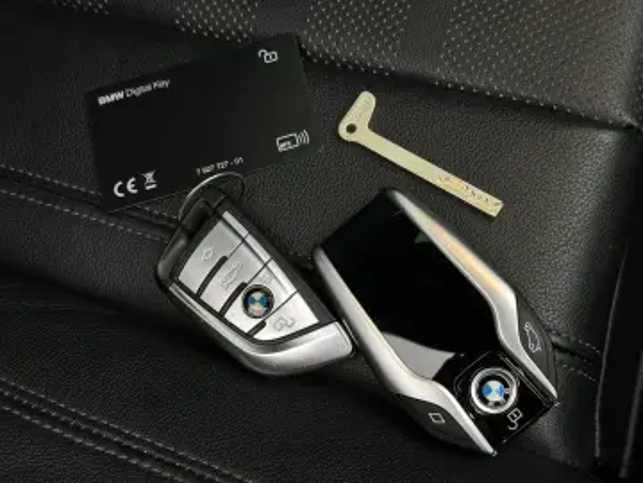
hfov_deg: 39.7
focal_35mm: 48
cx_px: 322
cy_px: 242
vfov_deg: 30.3
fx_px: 892
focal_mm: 6.86
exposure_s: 1/61
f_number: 1.78
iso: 80
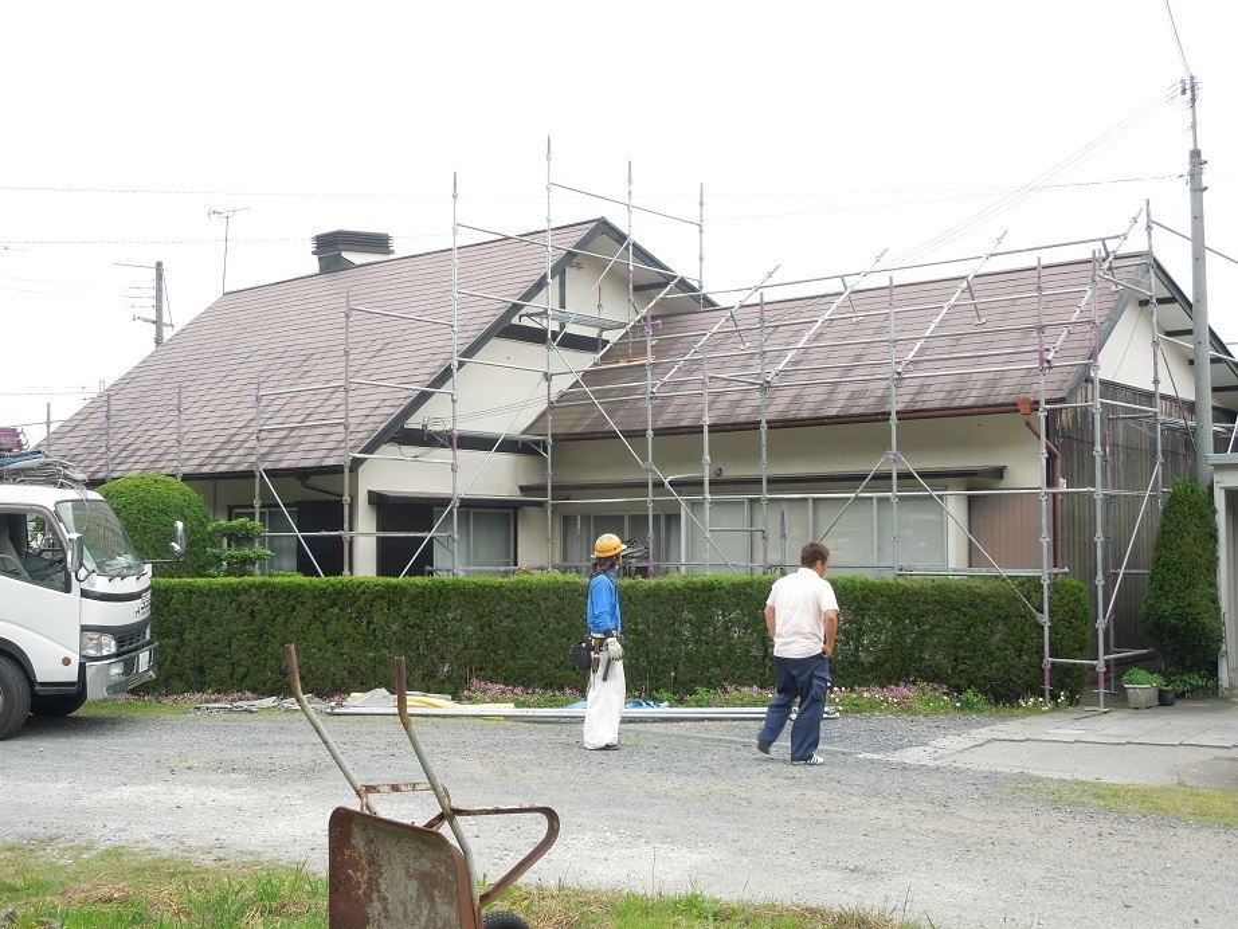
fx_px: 1395
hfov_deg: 47.9
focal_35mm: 39
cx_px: 619
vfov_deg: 36.8
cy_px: 464
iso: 200
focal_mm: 7
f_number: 3.8
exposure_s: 1/160
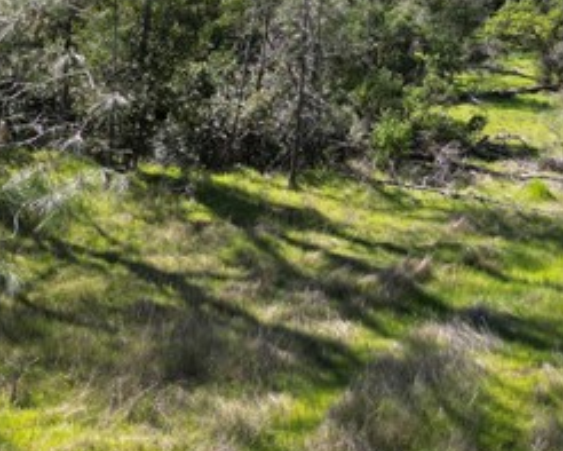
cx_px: 403
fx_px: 1017
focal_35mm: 61
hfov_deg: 30.6
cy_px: 43
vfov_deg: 24.3
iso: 100
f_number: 1.7
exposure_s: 1/1250
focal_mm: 6.72
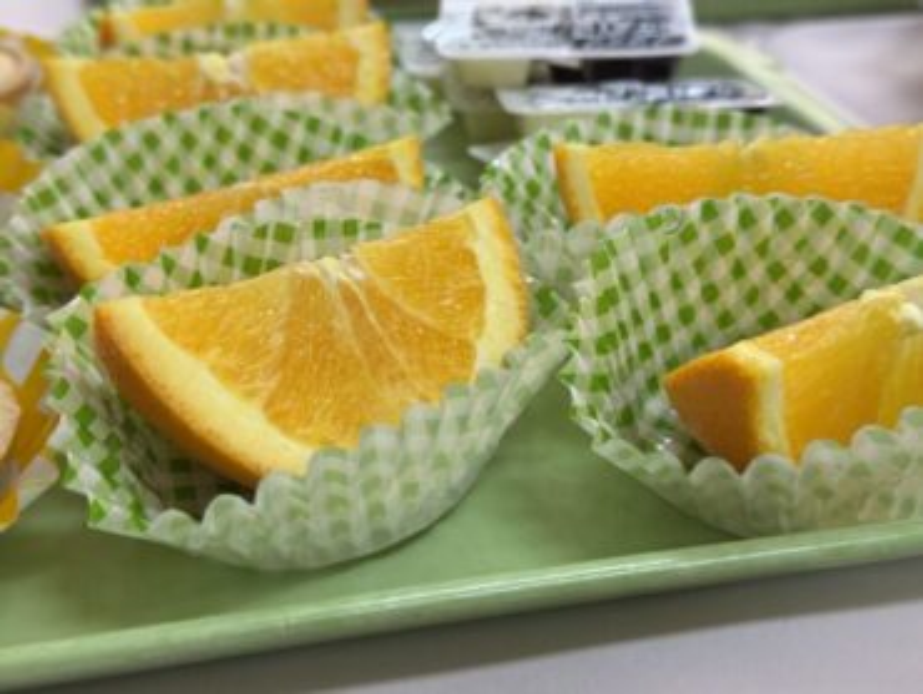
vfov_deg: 30.3
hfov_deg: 39.6
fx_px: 1281
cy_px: 347
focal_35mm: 48
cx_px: 462
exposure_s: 1/60
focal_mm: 6.76
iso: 50
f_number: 1.78
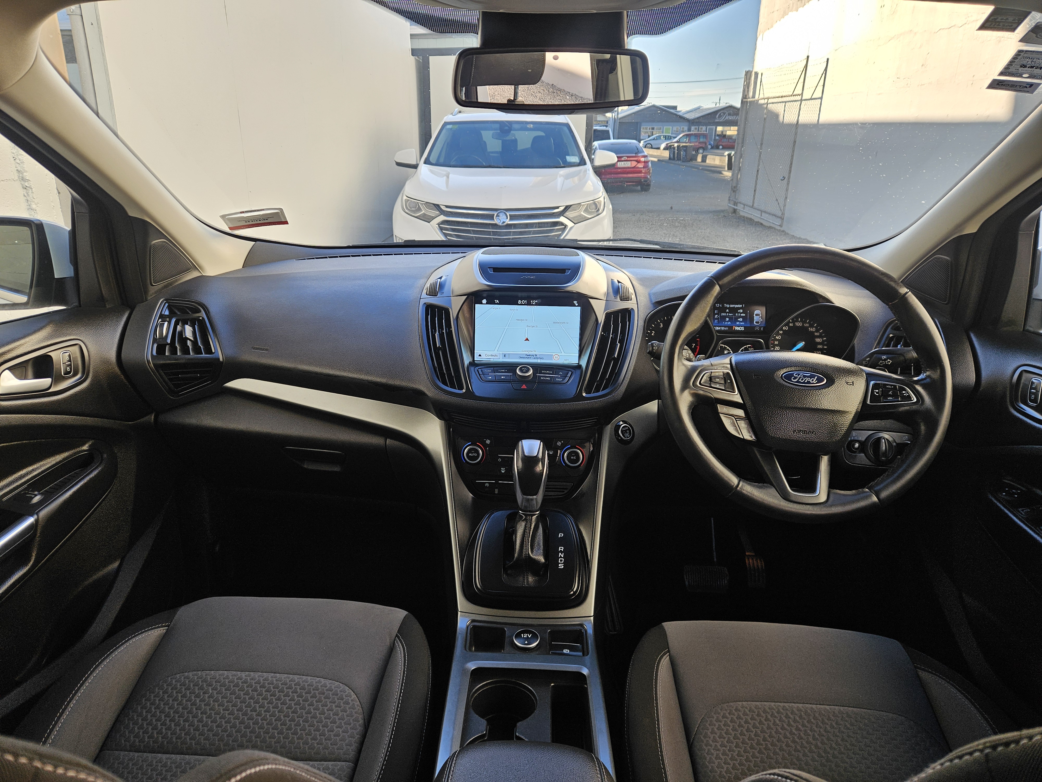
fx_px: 692
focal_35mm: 23
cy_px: 391
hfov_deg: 73.9
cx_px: 521
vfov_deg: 58.9
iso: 40
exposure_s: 1/216
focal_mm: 5.4
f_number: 1.8
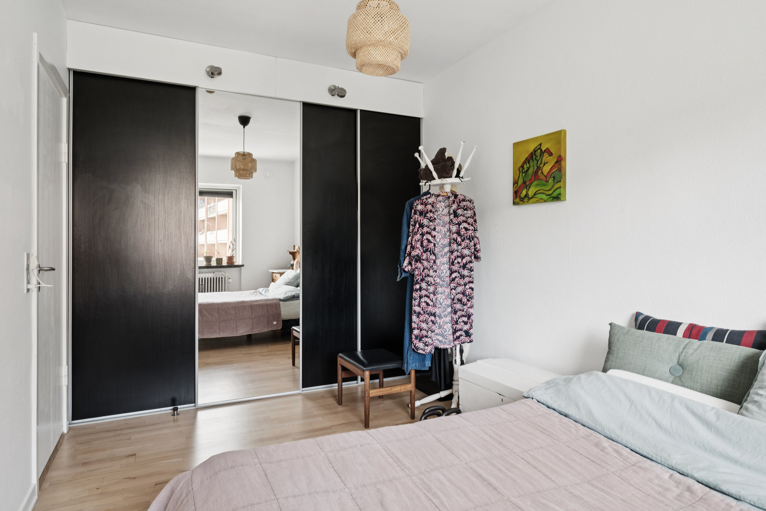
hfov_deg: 81.2
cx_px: 383
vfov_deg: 59.5
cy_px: 256
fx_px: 447
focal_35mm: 21
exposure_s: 1/20
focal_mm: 21
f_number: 9
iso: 640
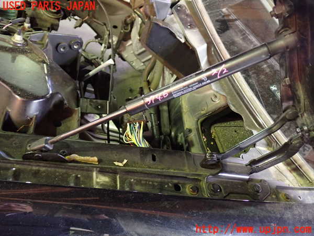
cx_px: 157
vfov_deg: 44.2
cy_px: 118
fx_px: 290
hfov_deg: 56.8
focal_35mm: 32
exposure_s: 1/20
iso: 800
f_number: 2.4
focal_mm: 5.79
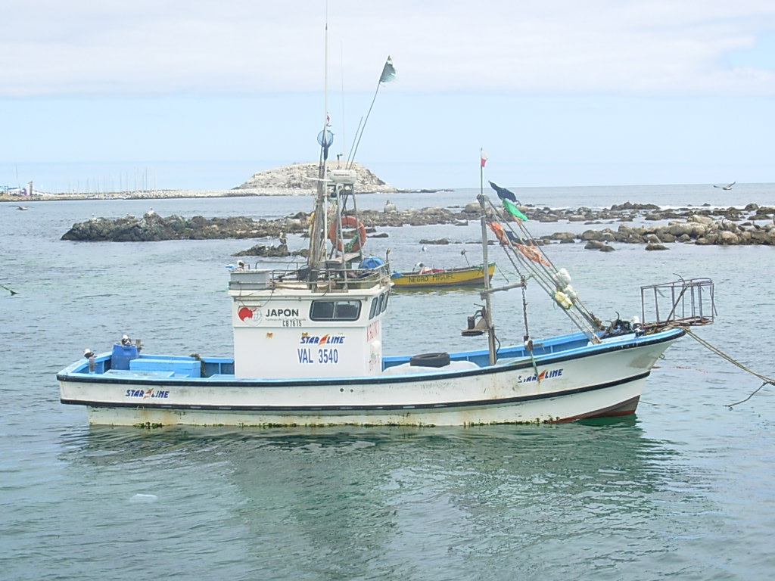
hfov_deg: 25.7
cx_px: 388
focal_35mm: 76
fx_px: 1702
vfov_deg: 19.4
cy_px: 290
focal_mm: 12.5
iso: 50
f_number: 3.6
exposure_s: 1/627
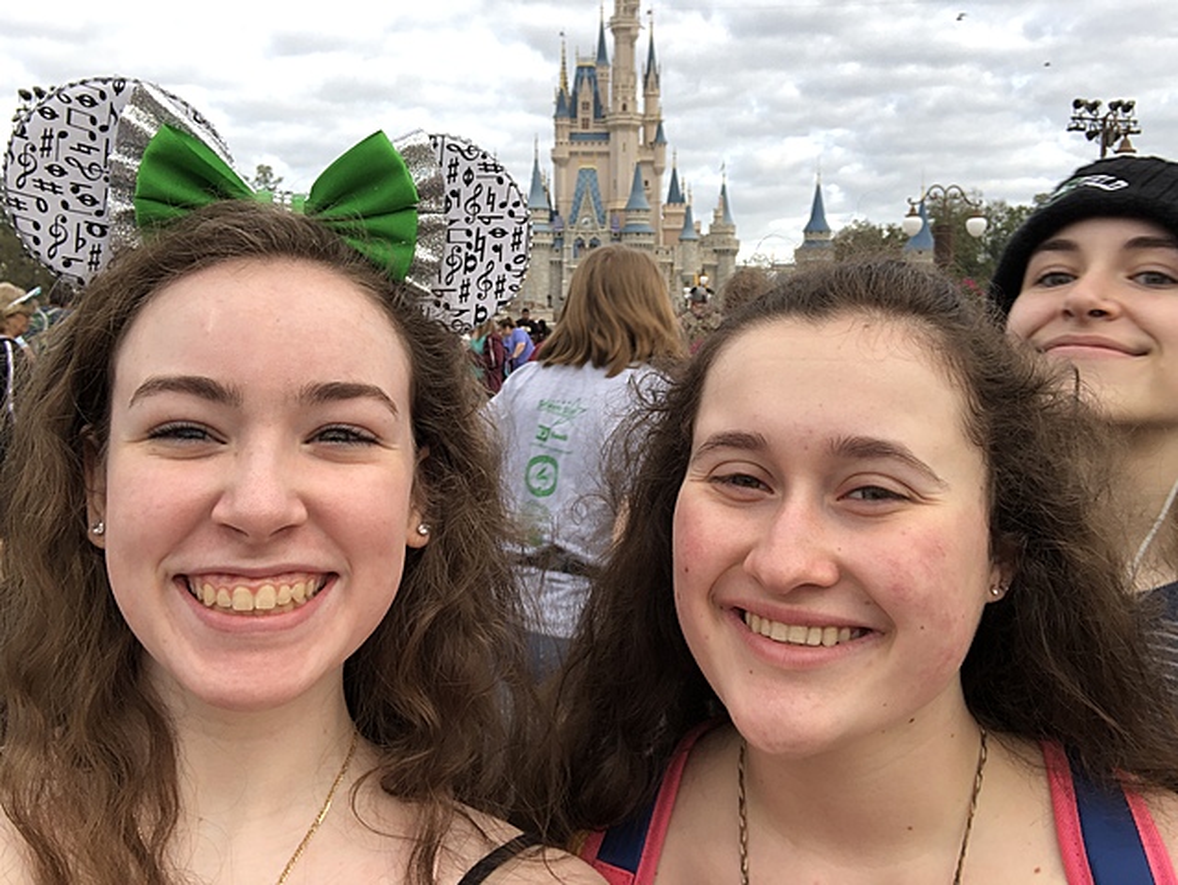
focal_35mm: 32
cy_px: 442
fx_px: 1090
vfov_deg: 44.2
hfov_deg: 56.8
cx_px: 589
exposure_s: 1/161
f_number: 2.2
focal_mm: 2.87
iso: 20
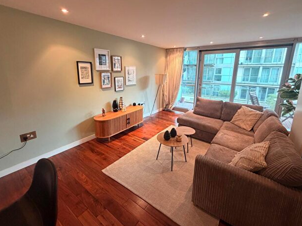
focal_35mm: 16
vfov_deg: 77.7
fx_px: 140
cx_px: 154
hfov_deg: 94.5
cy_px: 100
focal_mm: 2.22
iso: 250
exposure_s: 1/50
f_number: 2.2
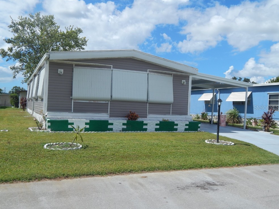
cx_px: 136
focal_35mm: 32
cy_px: 107
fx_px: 258
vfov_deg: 44.2
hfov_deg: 56.8
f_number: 6.5
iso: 125
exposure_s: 1/640
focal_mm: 5.6
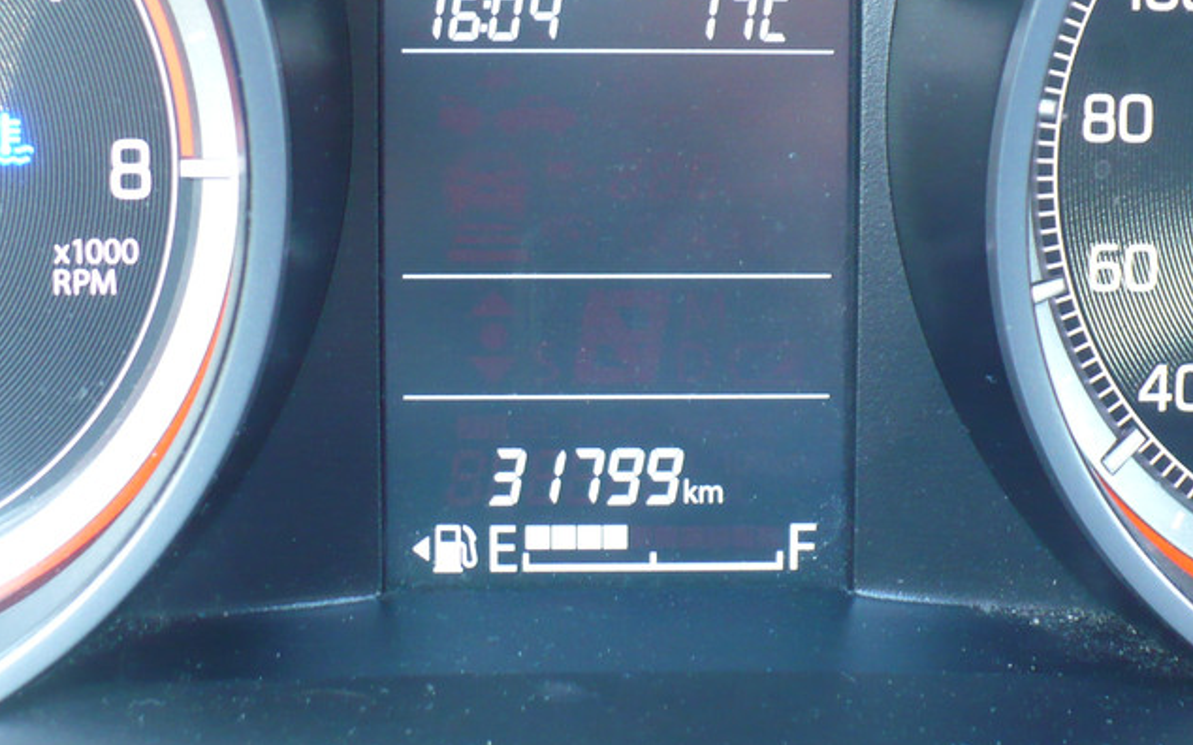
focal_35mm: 76
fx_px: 2471
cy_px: 348
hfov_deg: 27.1
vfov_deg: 17.2
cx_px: 596
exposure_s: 1/8
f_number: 3
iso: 200
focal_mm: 7.9
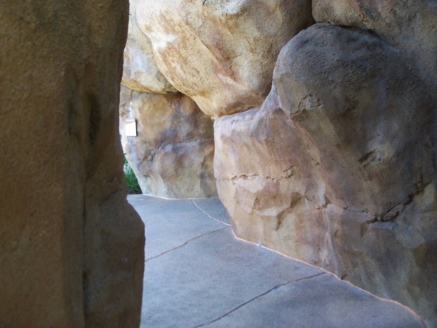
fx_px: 442
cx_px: 218
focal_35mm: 35
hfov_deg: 52.6
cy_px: 164
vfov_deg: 40.7
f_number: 3
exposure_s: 1/30
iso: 64
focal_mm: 6.3
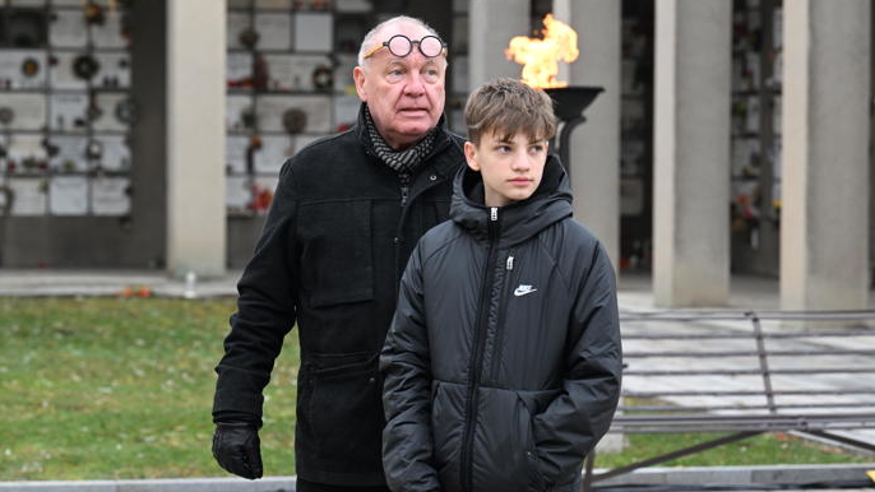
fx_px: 3179
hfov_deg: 15.7
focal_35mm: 137
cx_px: 438
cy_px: 286
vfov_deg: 8.9
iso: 1000
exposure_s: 1/320
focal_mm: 130
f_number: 6.3
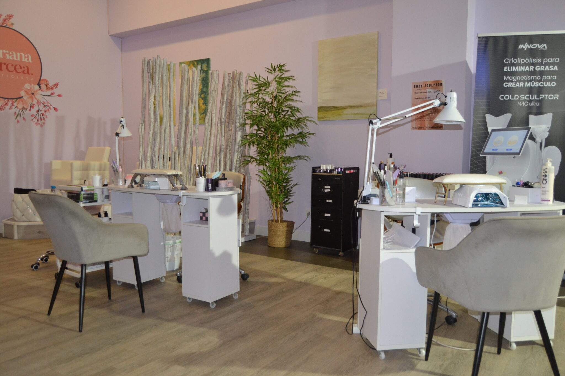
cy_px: 188
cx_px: 282
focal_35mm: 27
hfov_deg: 67.4
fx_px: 424
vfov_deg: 47.9
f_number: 3.5
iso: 1100
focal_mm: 18
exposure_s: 1/60
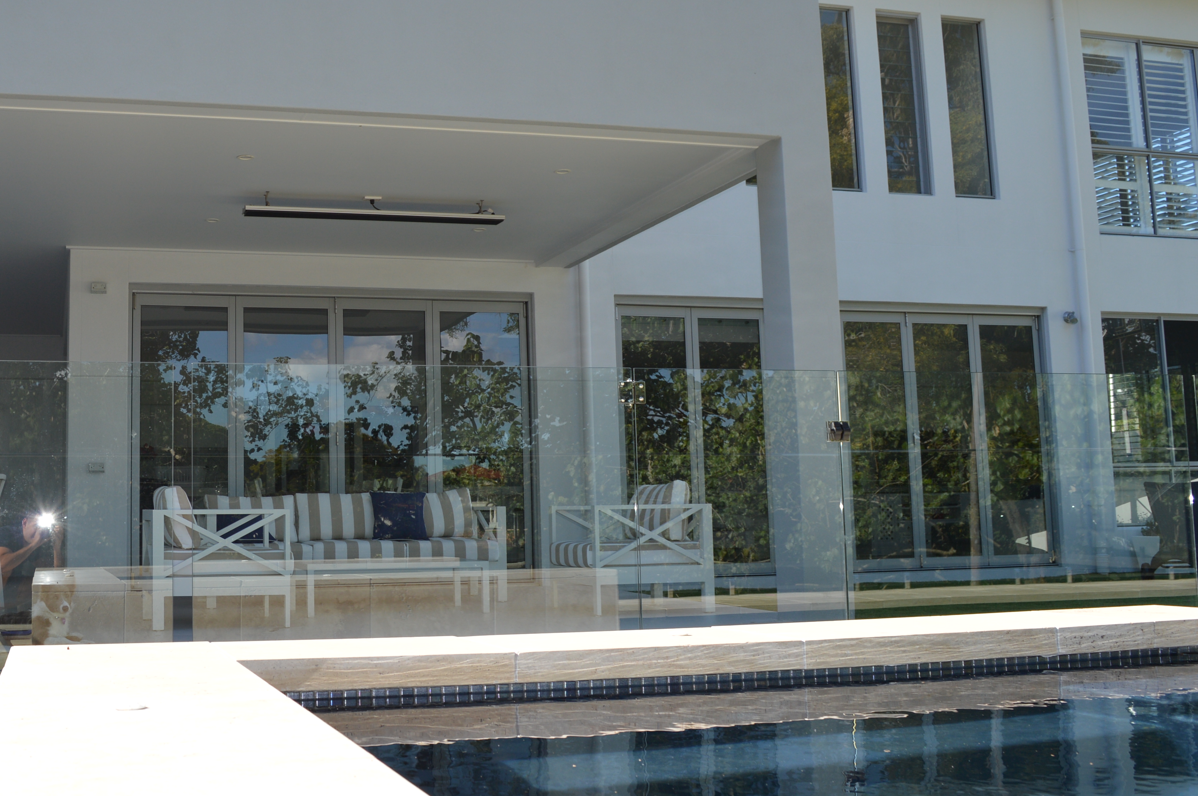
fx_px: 1297
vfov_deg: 34.1
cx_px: 350
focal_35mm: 39
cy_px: 366
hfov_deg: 48.3
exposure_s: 1/200
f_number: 6.3
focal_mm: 18
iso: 100
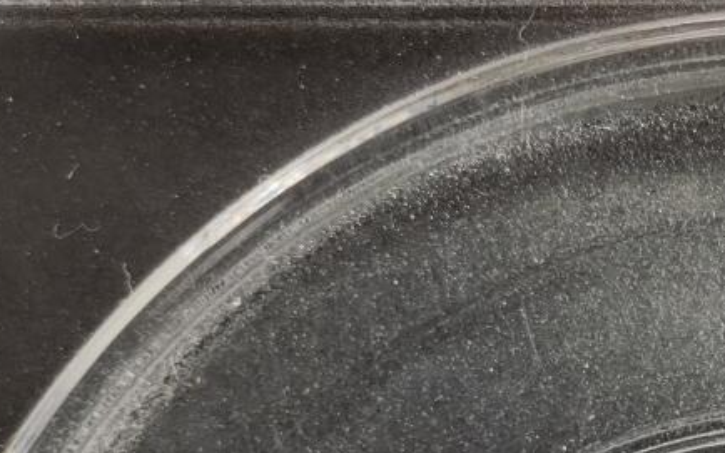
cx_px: 809
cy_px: 406
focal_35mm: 211
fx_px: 4168
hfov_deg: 9.8
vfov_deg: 6.2
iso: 64
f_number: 1.63
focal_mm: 5.85
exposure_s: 1/100
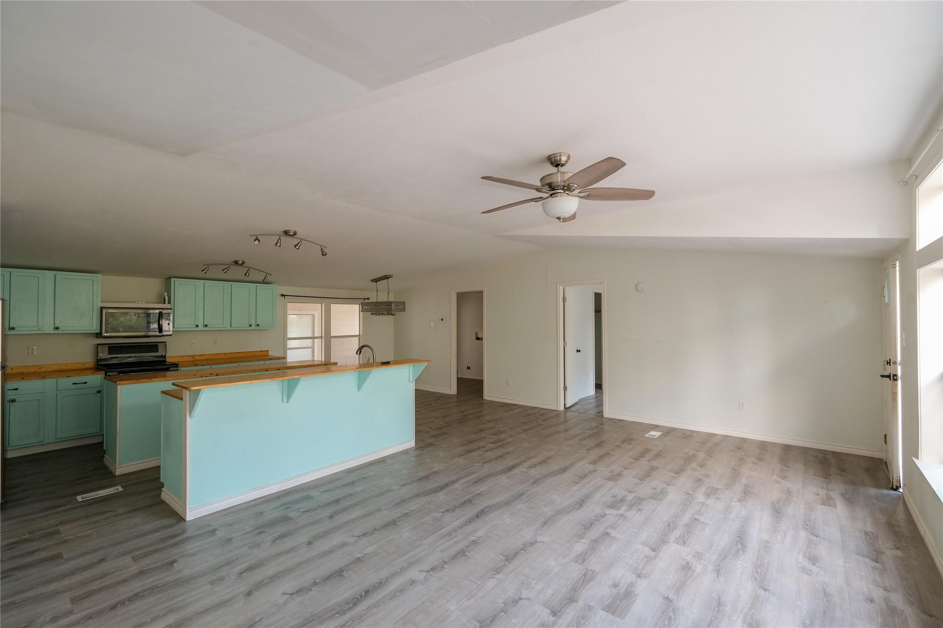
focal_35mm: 15
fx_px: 393
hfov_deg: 100.4
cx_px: 472
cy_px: 314
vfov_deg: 77.3
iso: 400
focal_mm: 10
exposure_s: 1/30
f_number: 4
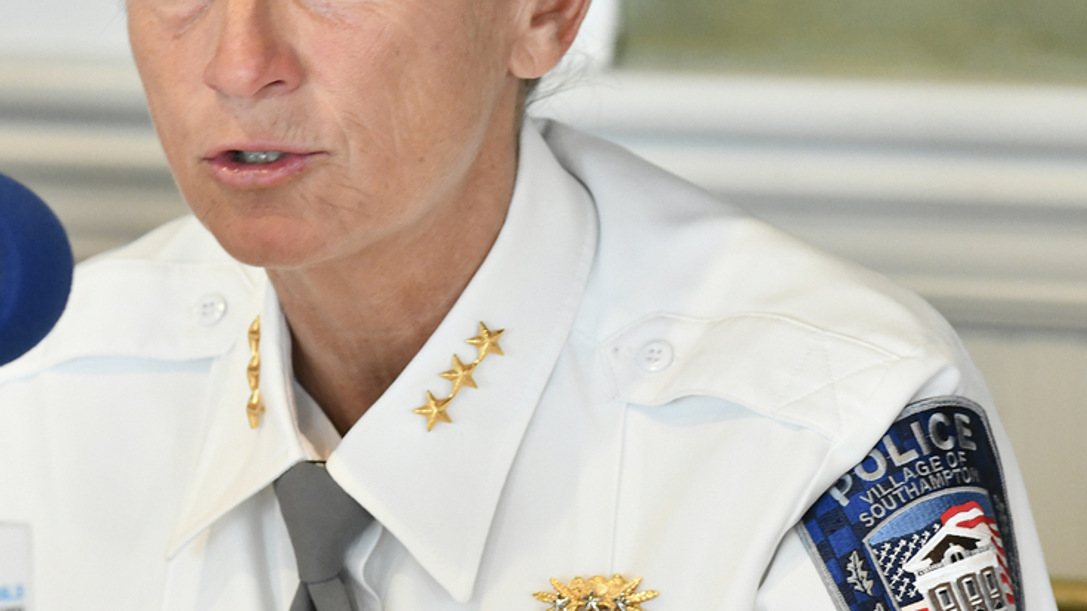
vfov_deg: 3.9
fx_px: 8933
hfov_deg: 7.0
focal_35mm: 310
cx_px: 389
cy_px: 352
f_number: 5
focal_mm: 145
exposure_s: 1/100
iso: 2500
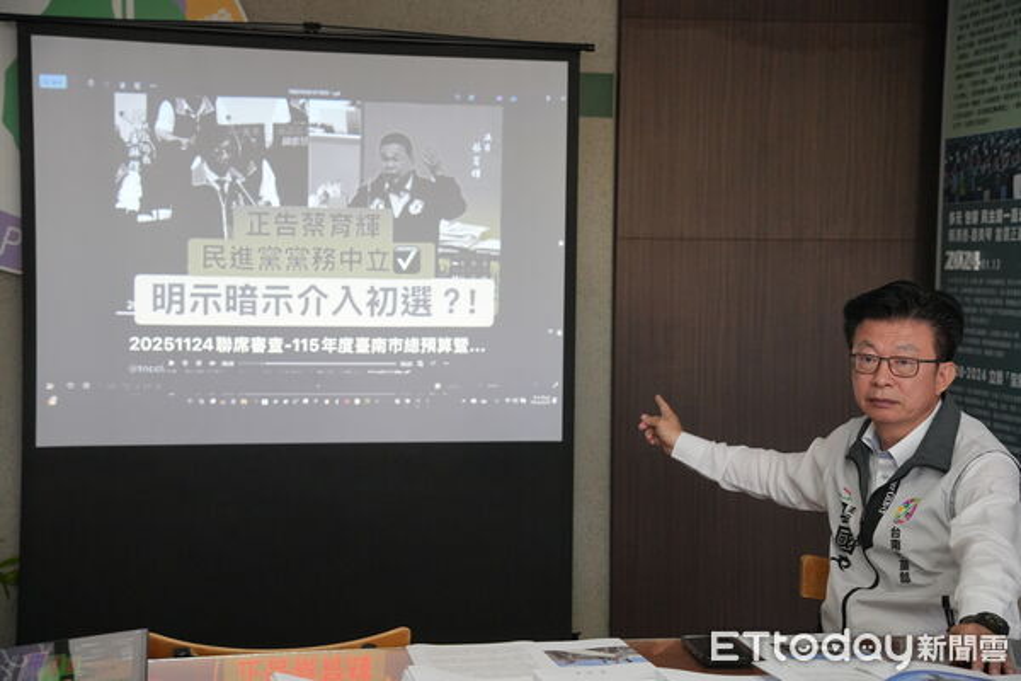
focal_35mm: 63
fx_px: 1787
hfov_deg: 31.9
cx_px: 510
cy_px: 340
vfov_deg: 21.6
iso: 4000
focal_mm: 63
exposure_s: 1/400
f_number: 6.3
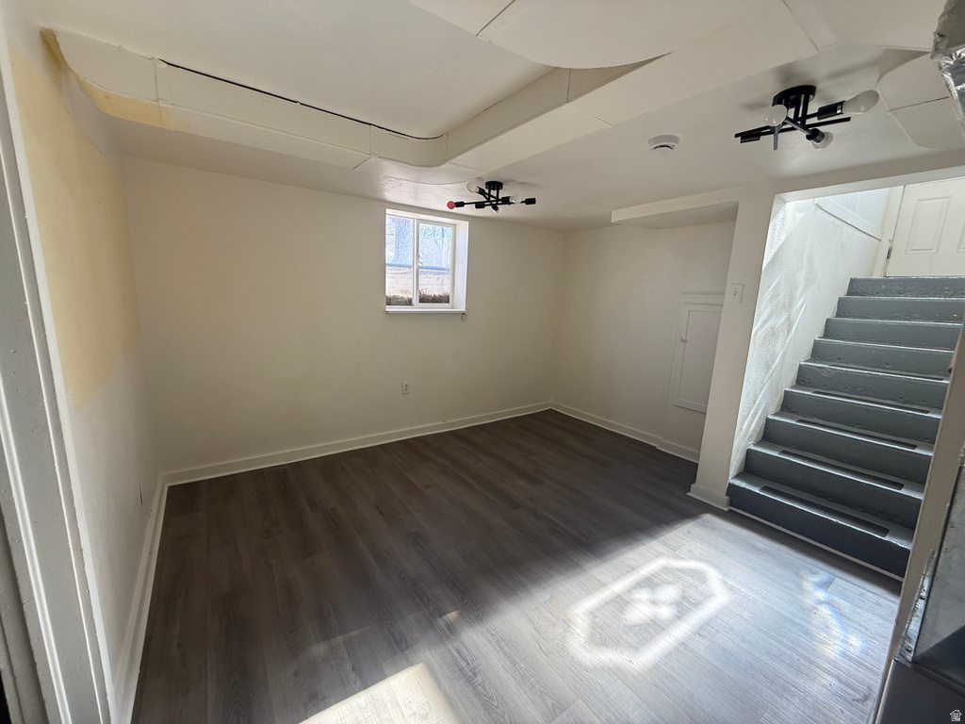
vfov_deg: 85.7
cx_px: 482
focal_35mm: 14
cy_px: 362
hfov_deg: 102.1
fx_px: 390
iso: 125
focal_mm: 2.22
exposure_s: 1/99
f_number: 2.2
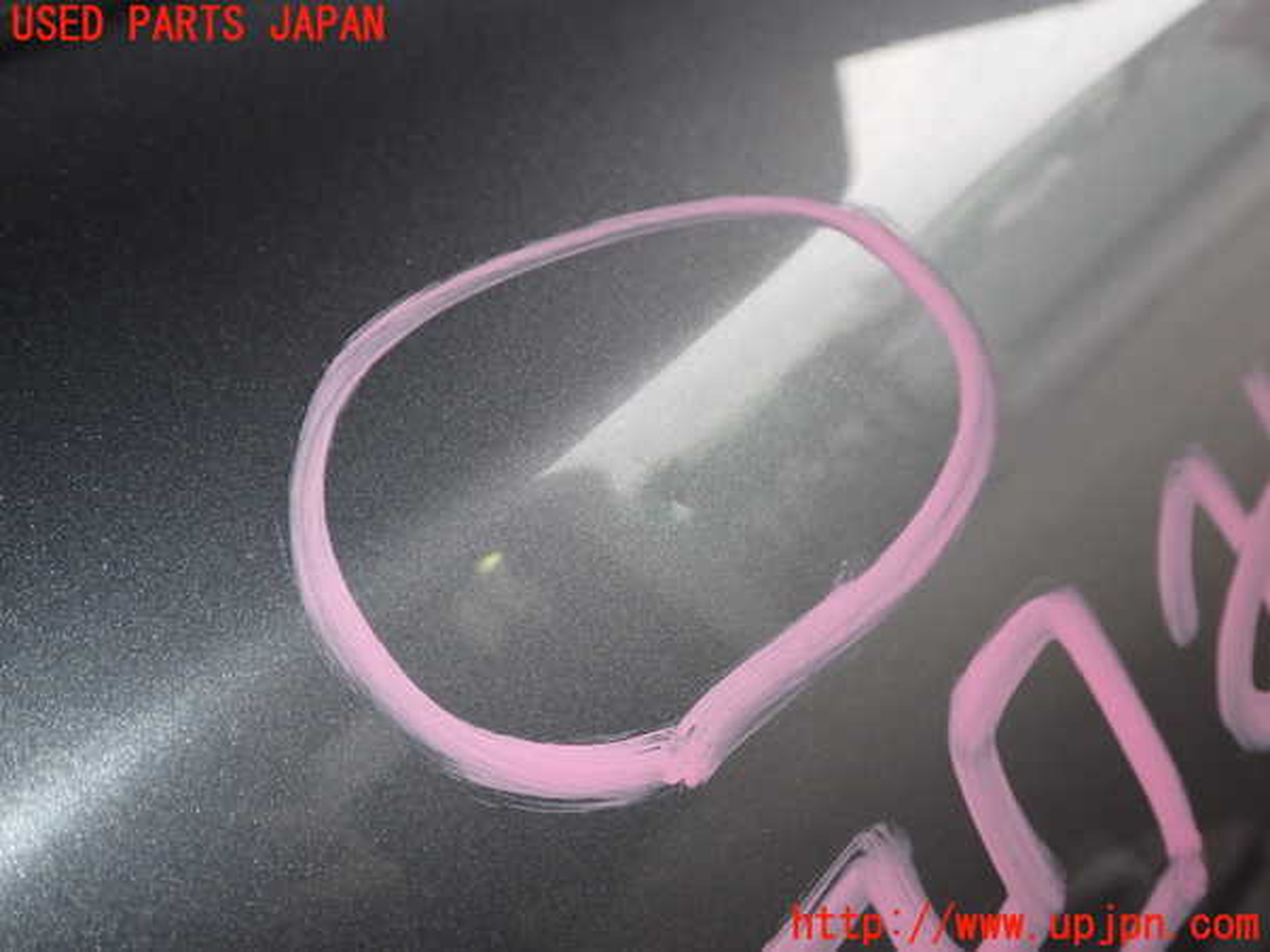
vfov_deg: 39.7
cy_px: 476
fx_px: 1321
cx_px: 635
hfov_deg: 51.4
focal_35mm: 36
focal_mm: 6.37
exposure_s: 1/40
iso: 100
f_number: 7.1
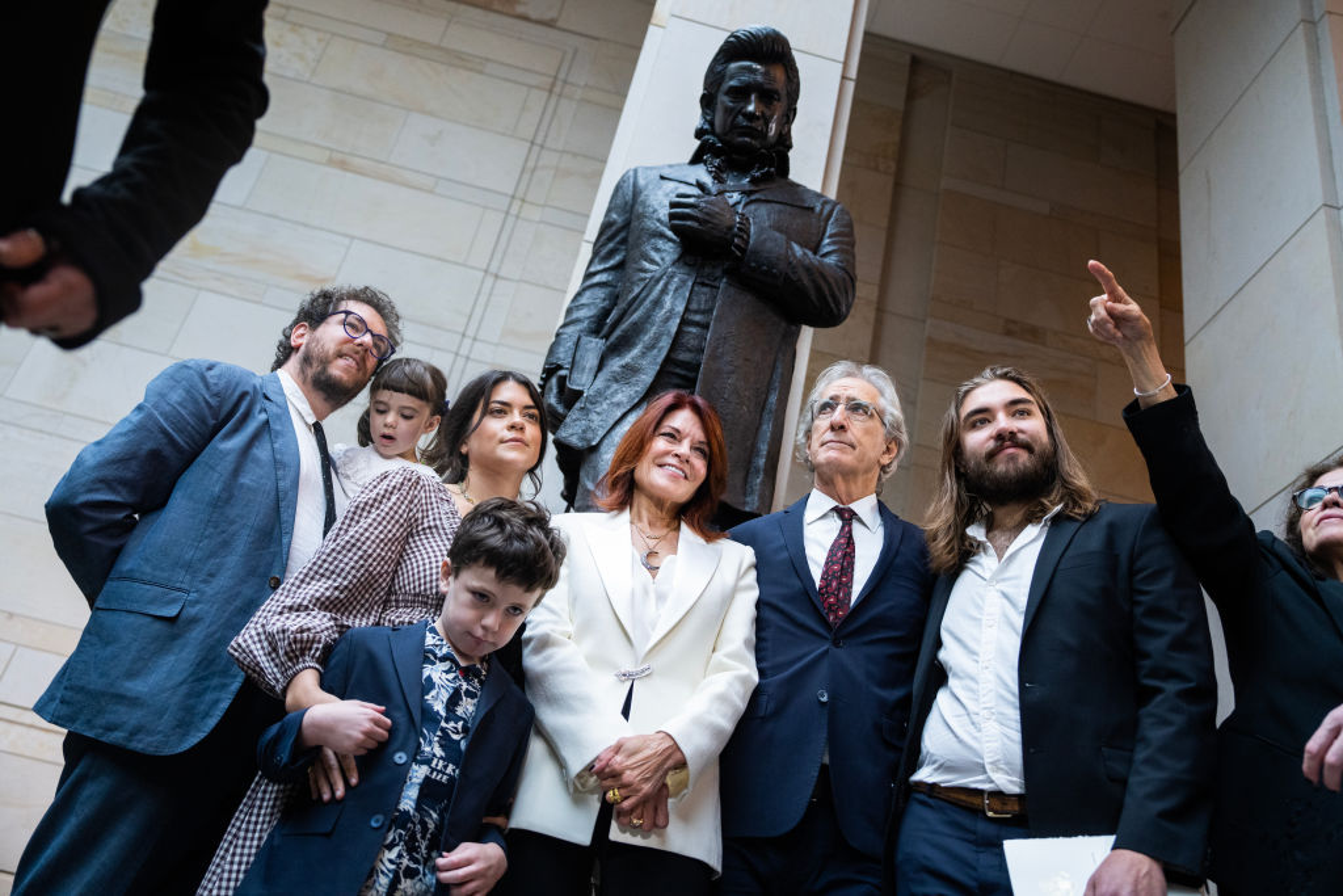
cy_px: 448
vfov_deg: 42.3
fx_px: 1157
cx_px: 672
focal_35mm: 31
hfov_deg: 60.3
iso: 2500
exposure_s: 1/800
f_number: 2.8
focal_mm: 31
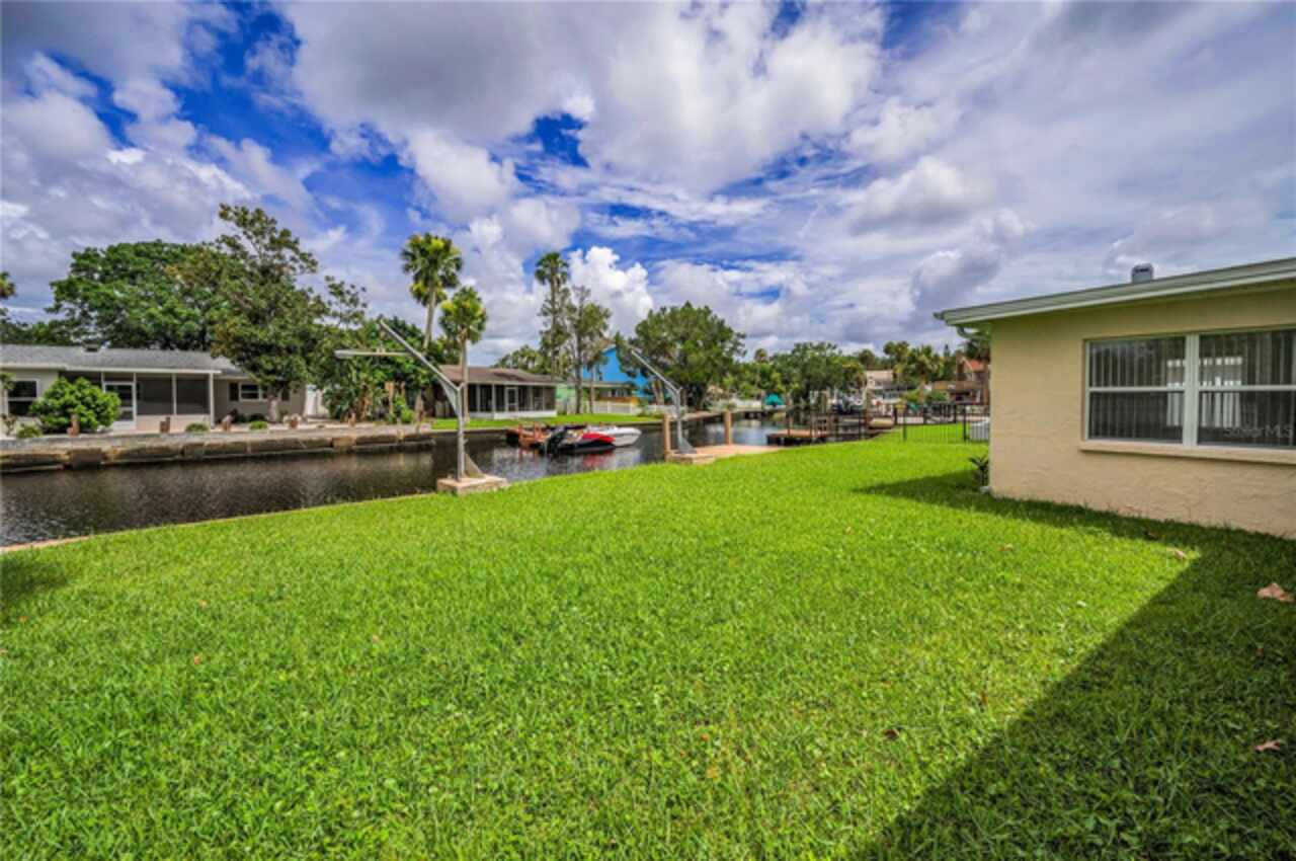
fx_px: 503
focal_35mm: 14
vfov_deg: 81.1
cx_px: 648
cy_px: 430
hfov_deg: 104.3
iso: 400
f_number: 11
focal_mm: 14
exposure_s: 1/1600
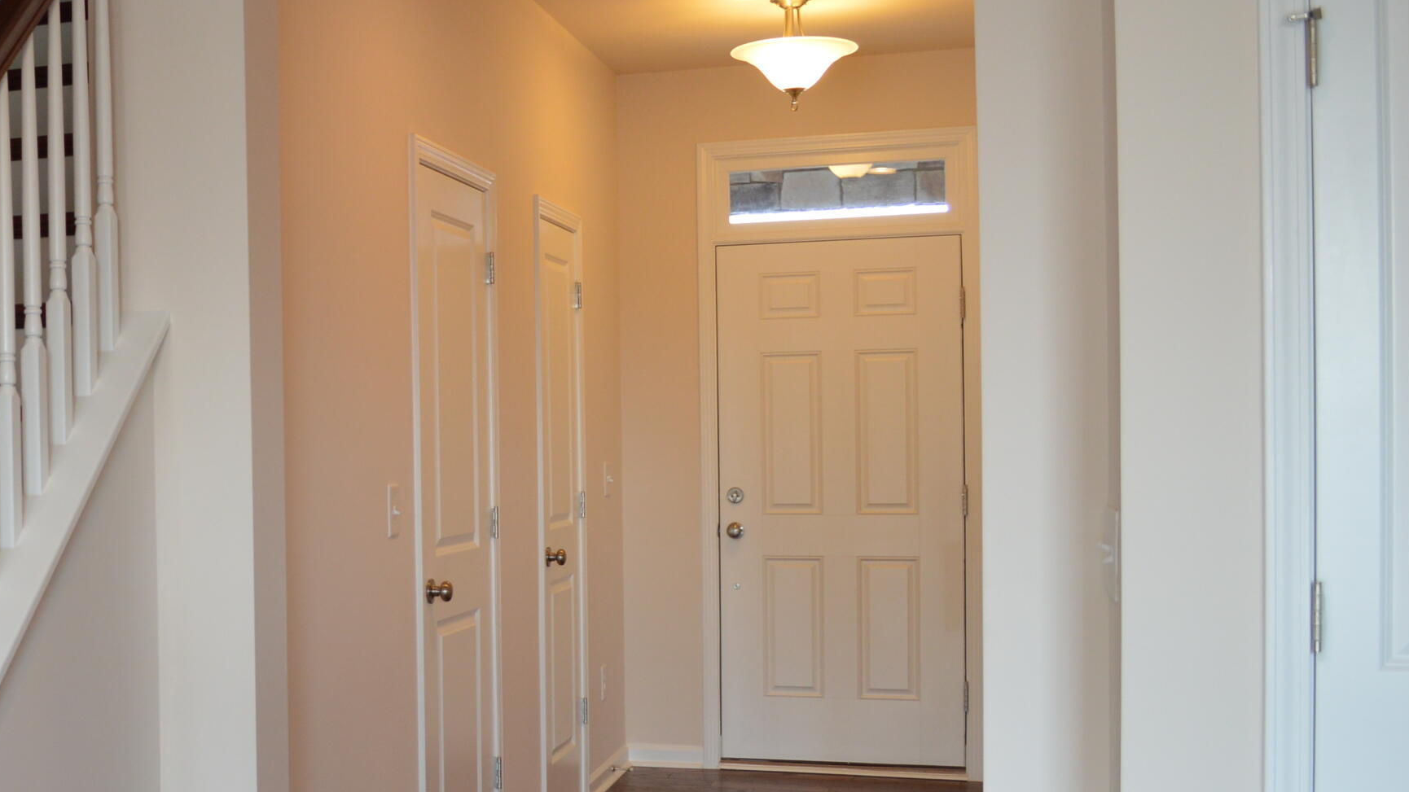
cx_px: 193
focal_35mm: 49
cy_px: 458
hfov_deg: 39.6
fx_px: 1831
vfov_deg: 24.4
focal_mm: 18
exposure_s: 1/60
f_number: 4
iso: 400
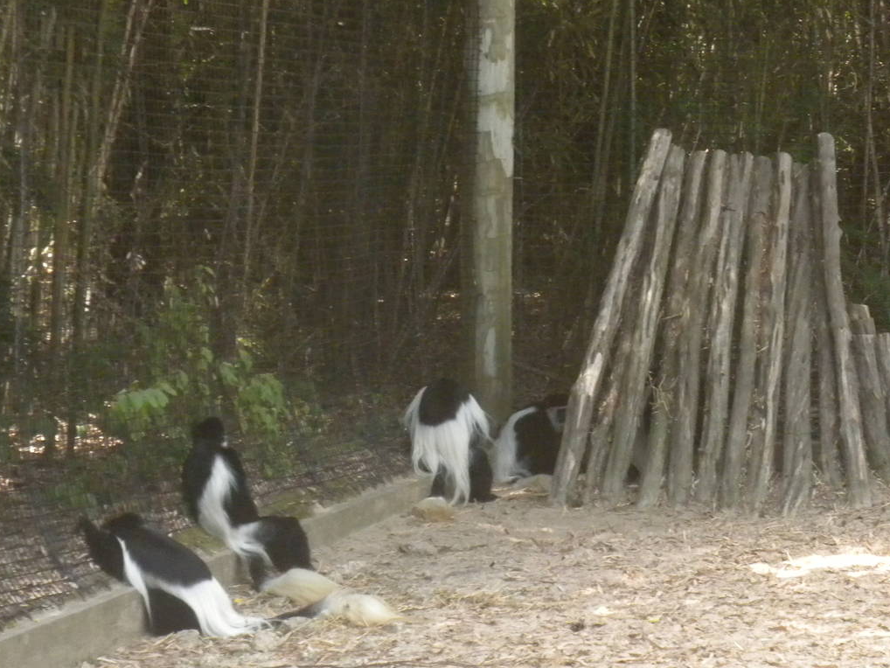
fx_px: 4809
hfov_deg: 10.6
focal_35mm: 187
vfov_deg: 7.9
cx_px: 650
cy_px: 360
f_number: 5.1
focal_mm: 21
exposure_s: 1/195
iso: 400
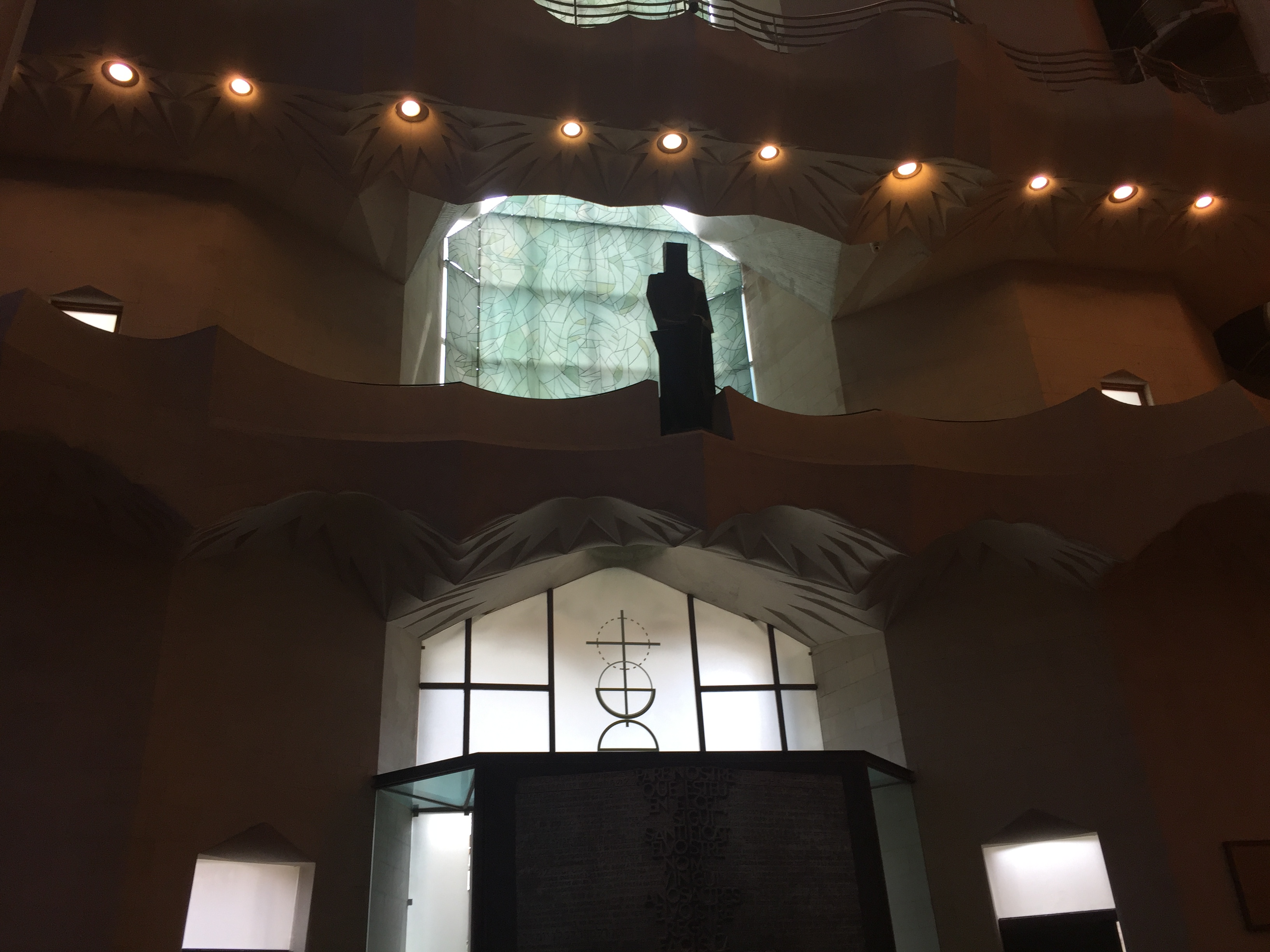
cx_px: 635
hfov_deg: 61.7
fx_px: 1064
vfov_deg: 48.2
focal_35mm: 29
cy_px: 476
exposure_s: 1/100
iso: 50
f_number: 2.2
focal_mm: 4.15
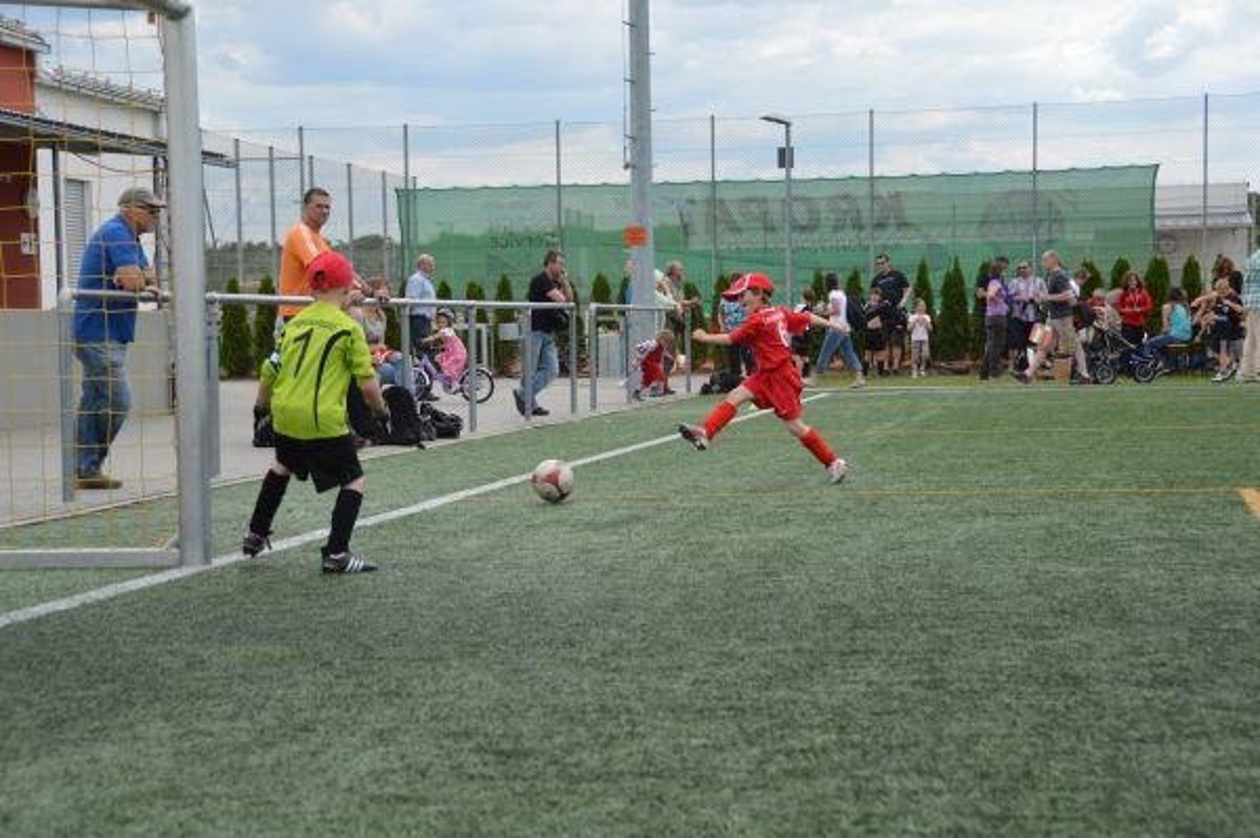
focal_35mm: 78
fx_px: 2728
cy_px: 419
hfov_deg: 26.0
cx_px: 630
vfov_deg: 17.5
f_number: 6.3
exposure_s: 1/1600
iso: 400
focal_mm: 52
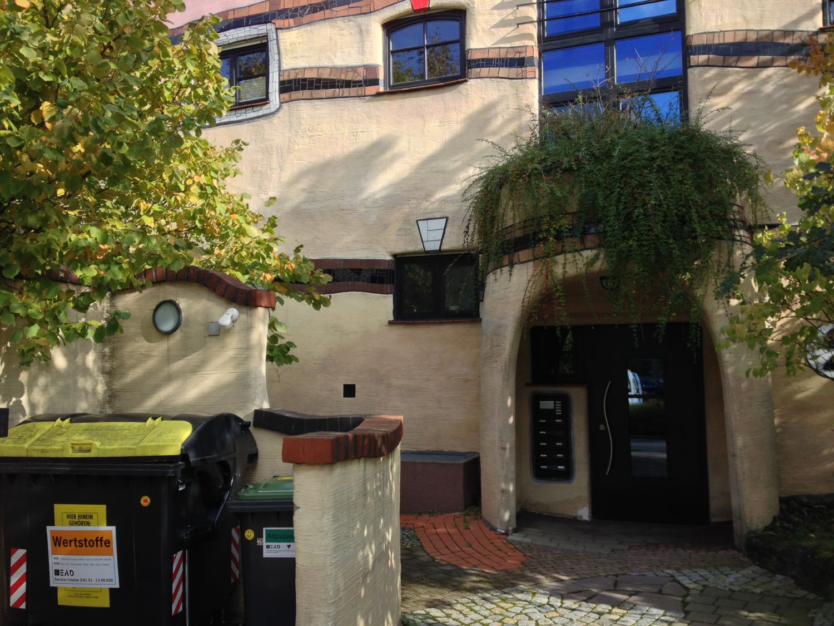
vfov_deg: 40.7
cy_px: 313
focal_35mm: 35
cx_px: 417
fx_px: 843
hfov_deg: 52.6
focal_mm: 4.28
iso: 50
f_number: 2.4
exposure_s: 1/521
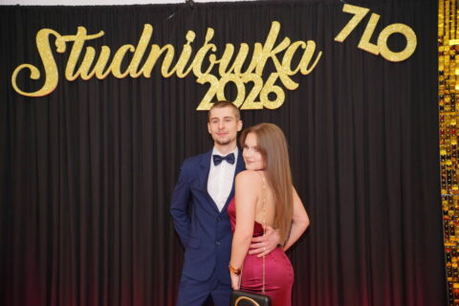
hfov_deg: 46.4
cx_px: 230
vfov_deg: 31.9
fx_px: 535
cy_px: 153
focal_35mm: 42
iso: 400
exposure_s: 1/250
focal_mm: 42
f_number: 2.8
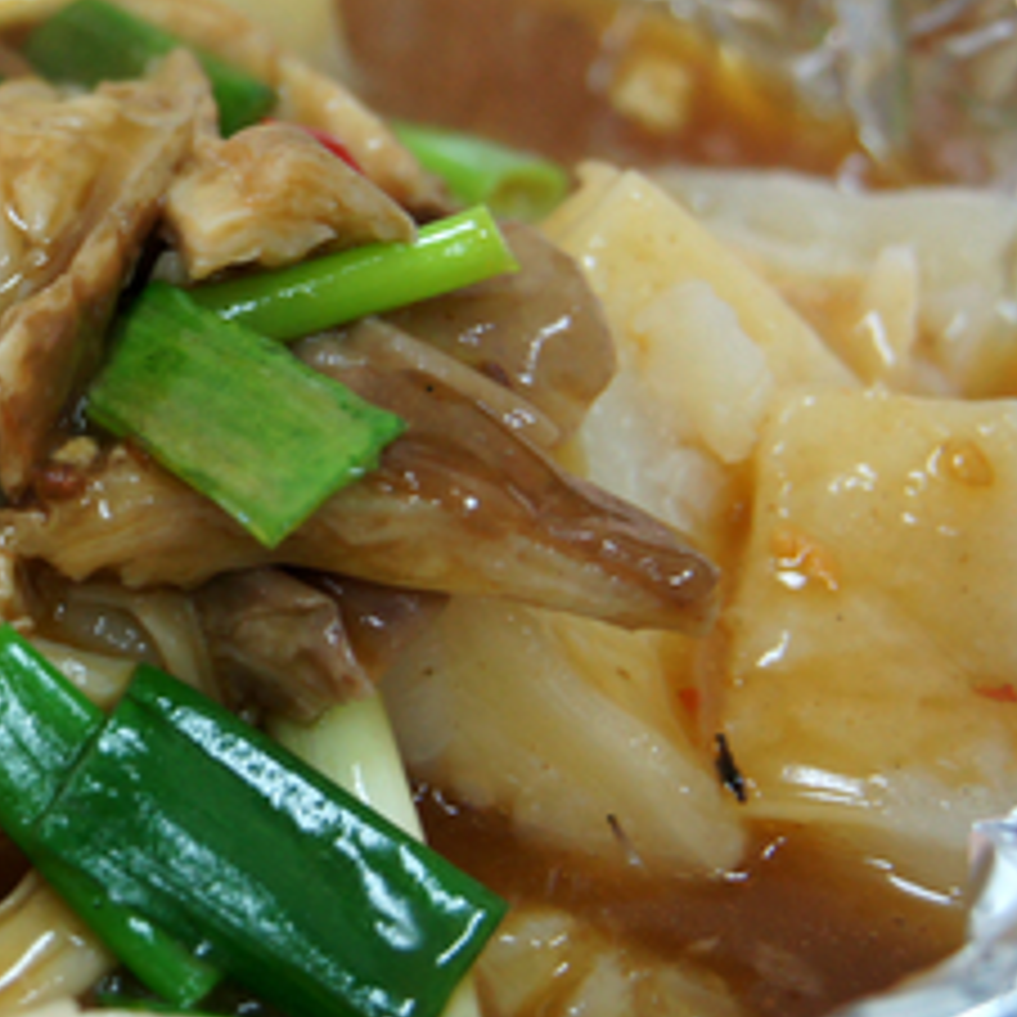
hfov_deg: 12.9
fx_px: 4392
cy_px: 317
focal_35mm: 132
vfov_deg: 13.2
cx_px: -162
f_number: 5
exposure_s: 1/60
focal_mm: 39
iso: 640
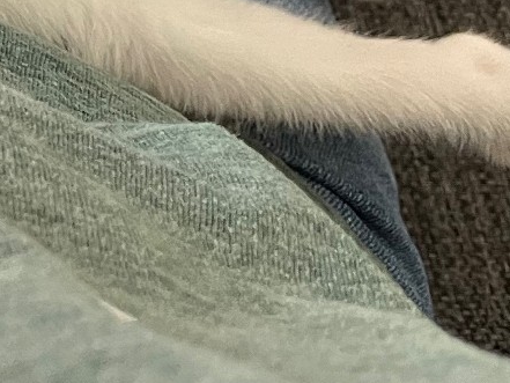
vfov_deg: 11.0
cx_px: -511
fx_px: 1739
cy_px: -467
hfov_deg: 14.0
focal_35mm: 118
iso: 320
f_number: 1.6
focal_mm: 5.1
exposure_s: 1/60
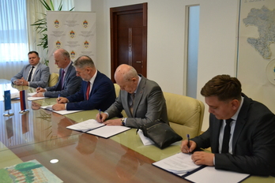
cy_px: 88
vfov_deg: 35.9
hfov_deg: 51.9
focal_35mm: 37
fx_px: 283
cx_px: 135
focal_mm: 22
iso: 3200
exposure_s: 1/500
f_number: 3.8
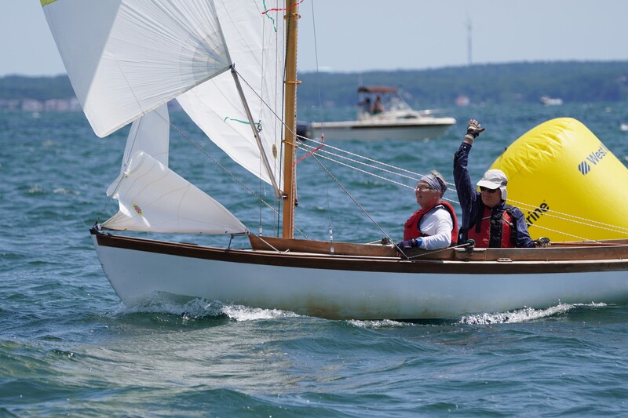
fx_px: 6069
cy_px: 209
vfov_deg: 3.9
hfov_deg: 5.9
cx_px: 314
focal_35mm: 348
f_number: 5.6
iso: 200
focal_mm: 232
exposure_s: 1/1250
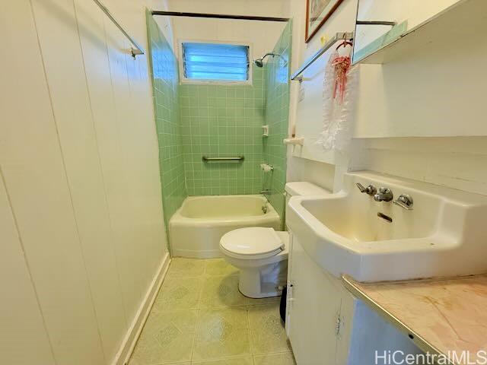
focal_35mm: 14
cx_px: 244
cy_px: 182
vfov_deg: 85.7
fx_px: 197
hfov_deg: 102.1
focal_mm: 2.22
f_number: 2.2
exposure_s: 1/60
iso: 250
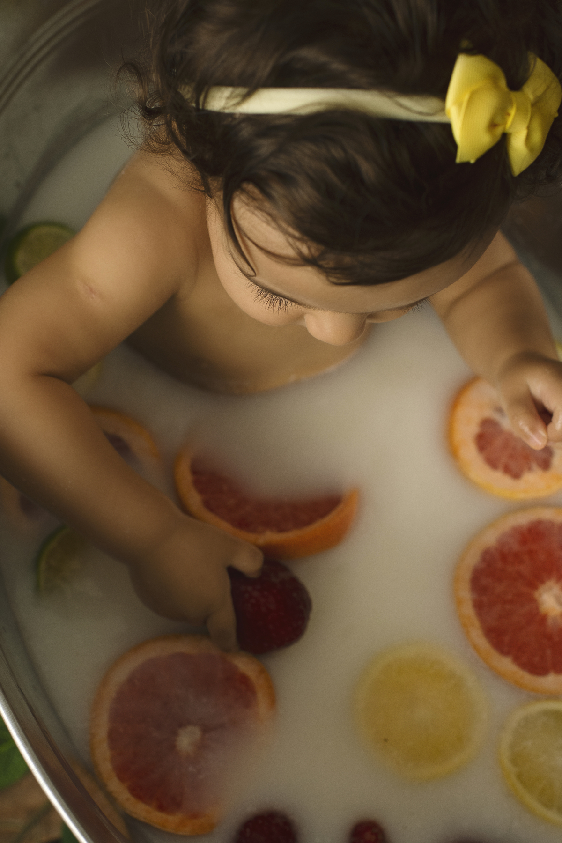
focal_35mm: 52
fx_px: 1229
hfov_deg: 25.8
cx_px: 281
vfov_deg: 37.9
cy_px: 422
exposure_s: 1/200
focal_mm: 35
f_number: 3.5
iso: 400
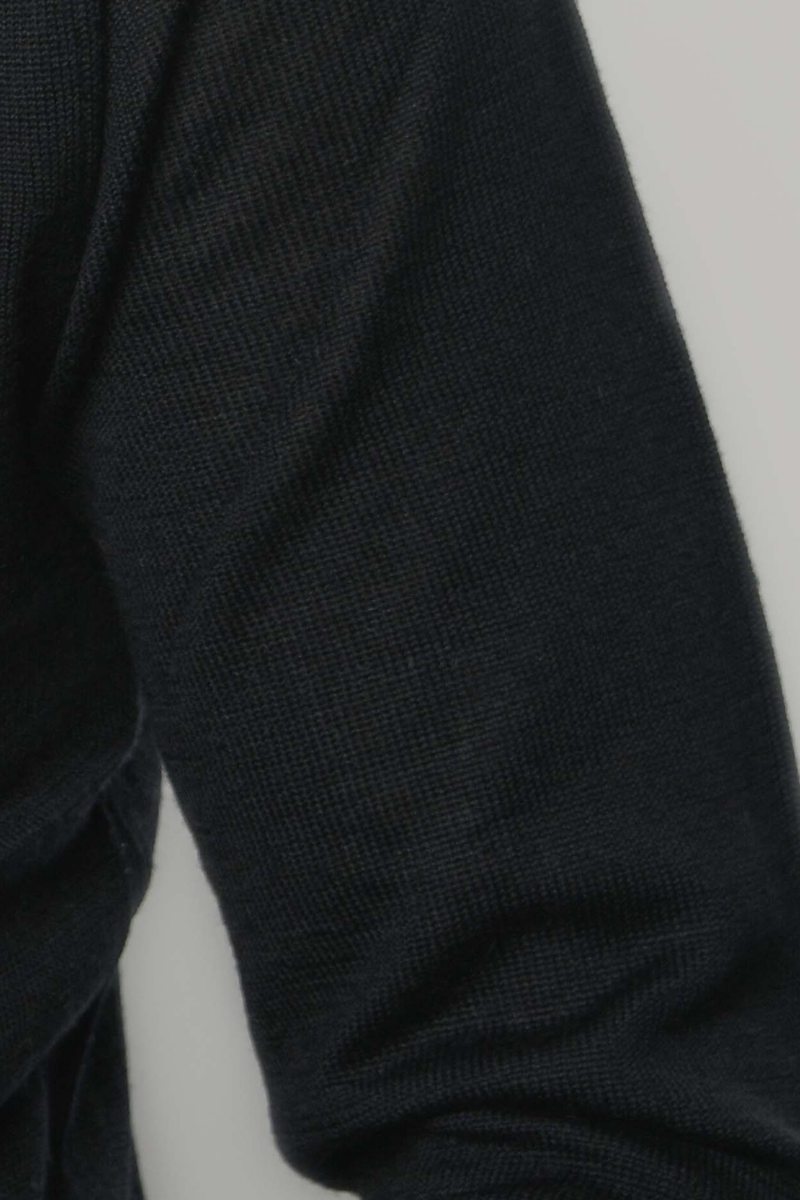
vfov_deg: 5.5
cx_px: -815
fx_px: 12563
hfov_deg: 3.6
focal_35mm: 377
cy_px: -46
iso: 160
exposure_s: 1/160
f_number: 5.6
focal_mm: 85
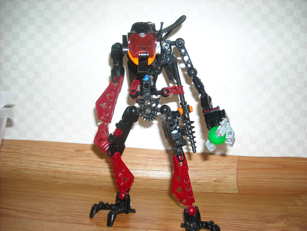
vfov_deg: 40.7
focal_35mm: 35
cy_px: 116
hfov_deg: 52.6
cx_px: 154
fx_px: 310
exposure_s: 1/60
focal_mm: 5.7
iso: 200
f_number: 2.8
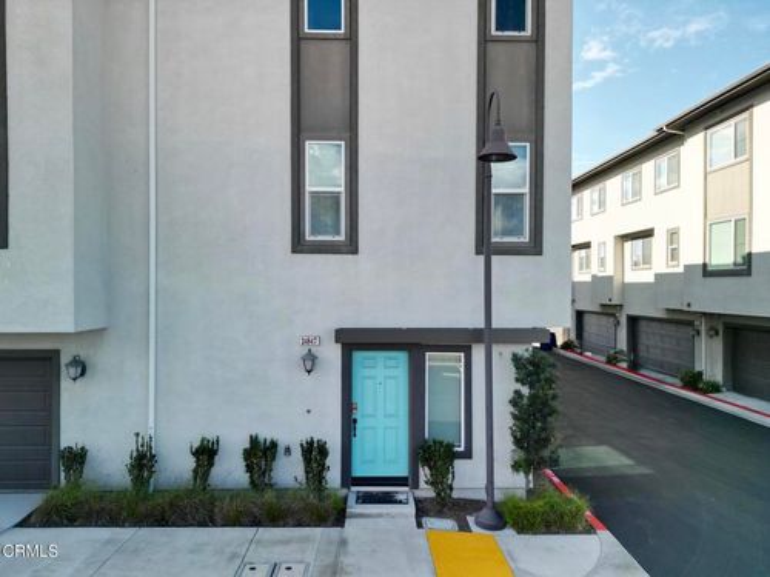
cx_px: 385
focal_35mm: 24
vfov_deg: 56.8
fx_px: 534
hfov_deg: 71.6
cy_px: 288
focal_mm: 6.72
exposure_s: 1/180
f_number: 1.7
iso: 200
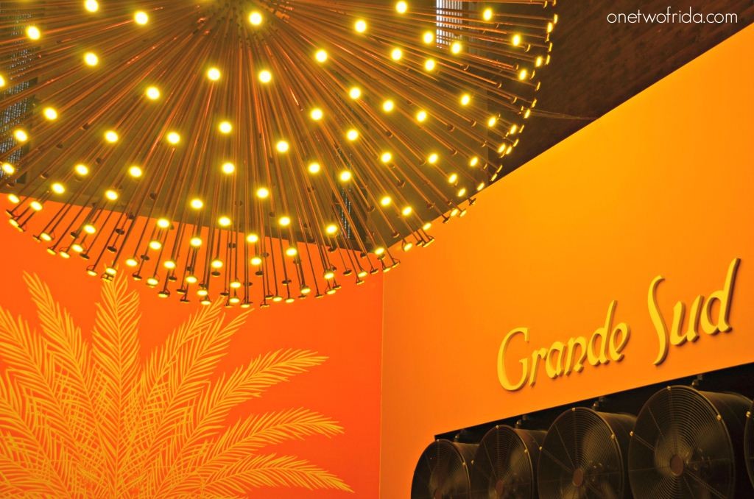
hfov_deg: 41.2
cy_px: 250
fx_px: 1003
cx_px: 377
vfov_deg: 27.9
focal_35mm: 48
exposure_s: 1/200
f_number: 7.1
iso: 800
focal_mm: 32
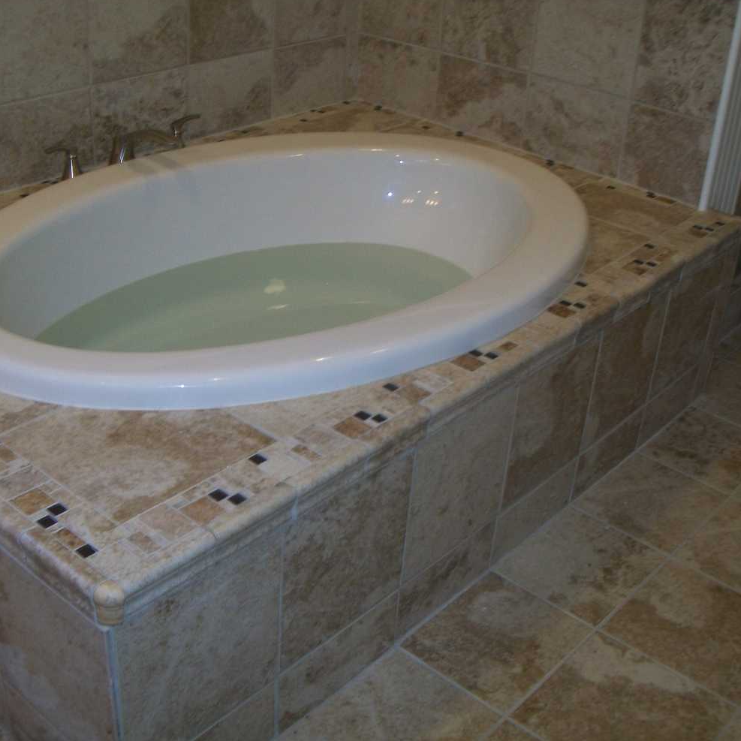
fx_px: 1041
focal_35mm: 43
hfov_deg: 39.2
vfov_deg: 39.2
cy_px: 367
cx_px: 354
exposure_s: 1/30
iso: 80
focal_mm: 6
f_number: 2.7
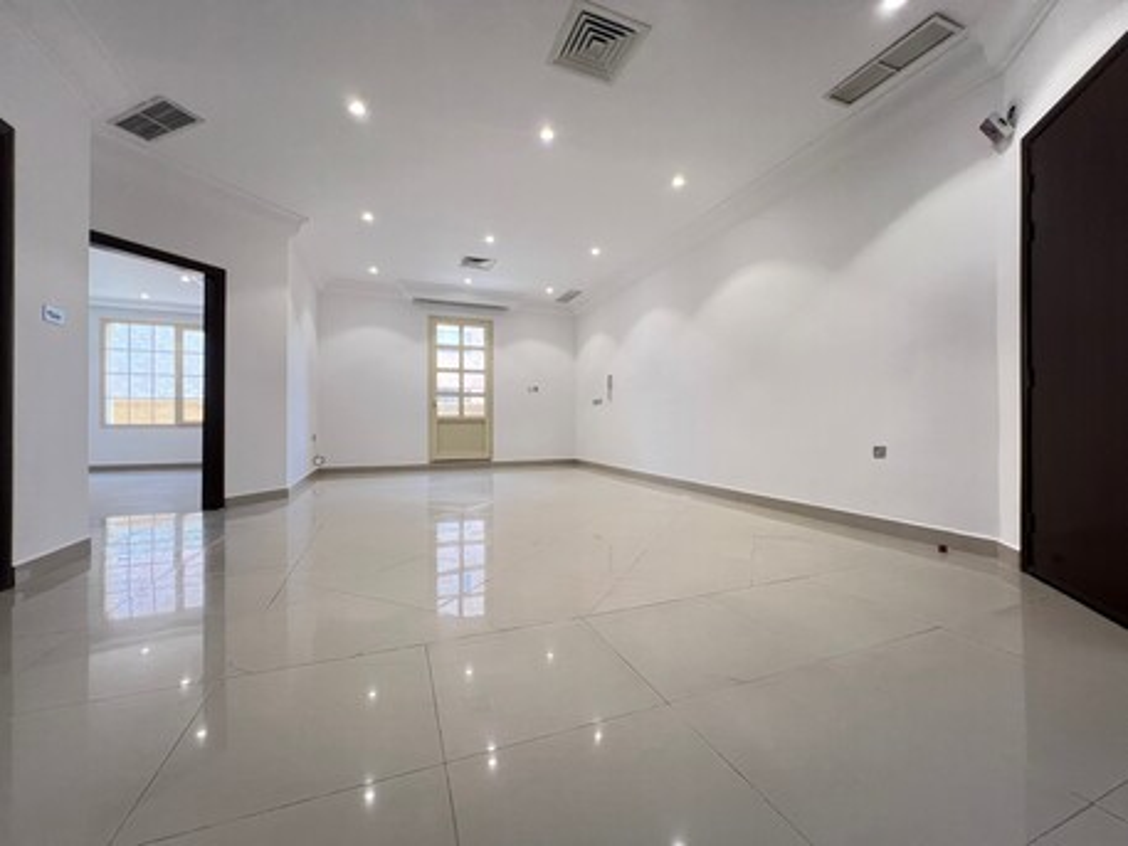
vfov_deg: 89.9
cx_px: 564
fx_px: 424
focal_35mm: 13
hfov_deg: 106.2
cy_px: 423
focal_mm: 1.57
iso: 160
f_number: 1.8
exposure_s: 1/100
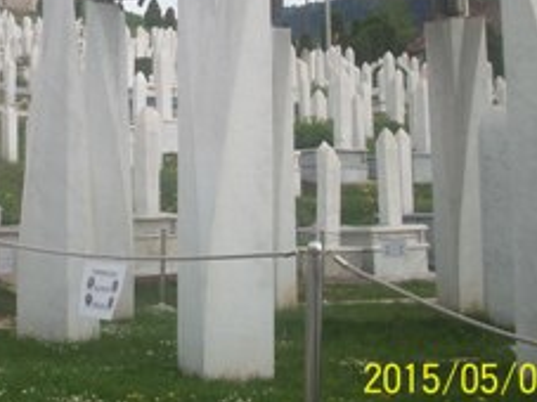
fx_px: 1132
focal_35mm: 73
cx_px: 102
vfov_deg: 19.8
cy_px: 57
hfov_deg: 26.2
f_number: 5.6
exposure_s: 1/217
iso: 80
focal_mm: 6.2
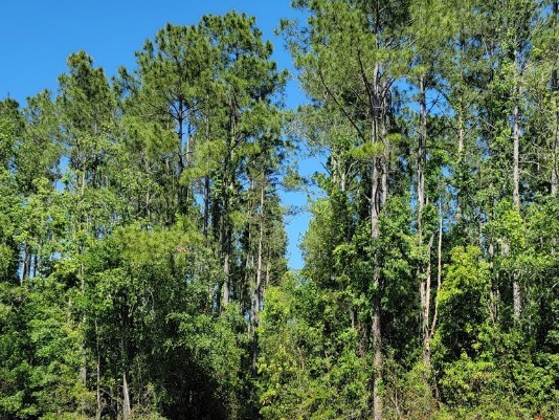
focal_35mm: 46
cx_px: 338
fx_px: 743
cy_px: 309
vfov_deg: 31.1
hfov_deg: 41.0
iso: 16
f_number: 1.8
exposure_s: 1/641
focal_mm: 6.7
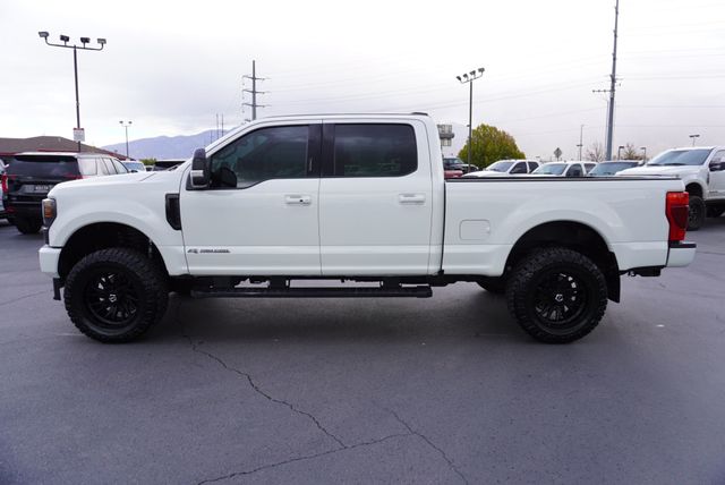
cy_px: 242
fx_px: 484
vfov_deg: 53.2
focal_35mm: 24
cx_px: 362
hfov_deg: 73.7
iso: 100
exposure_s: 1/200
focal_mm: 16
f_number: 4.5
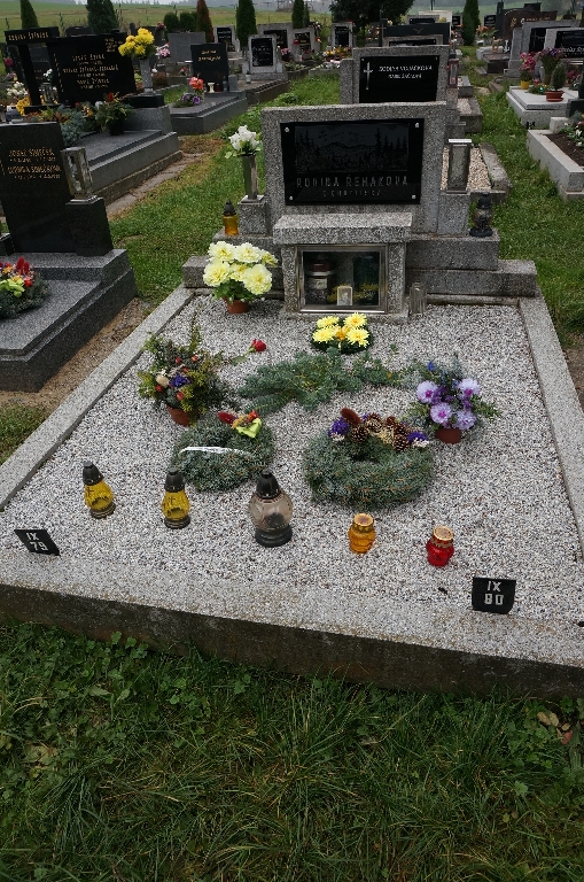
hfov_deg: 51.1
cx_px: 291
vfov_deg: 71.6
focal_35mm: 25
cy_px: 428
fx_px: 611
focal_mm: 16
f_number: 8
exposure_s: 1/125
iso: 400
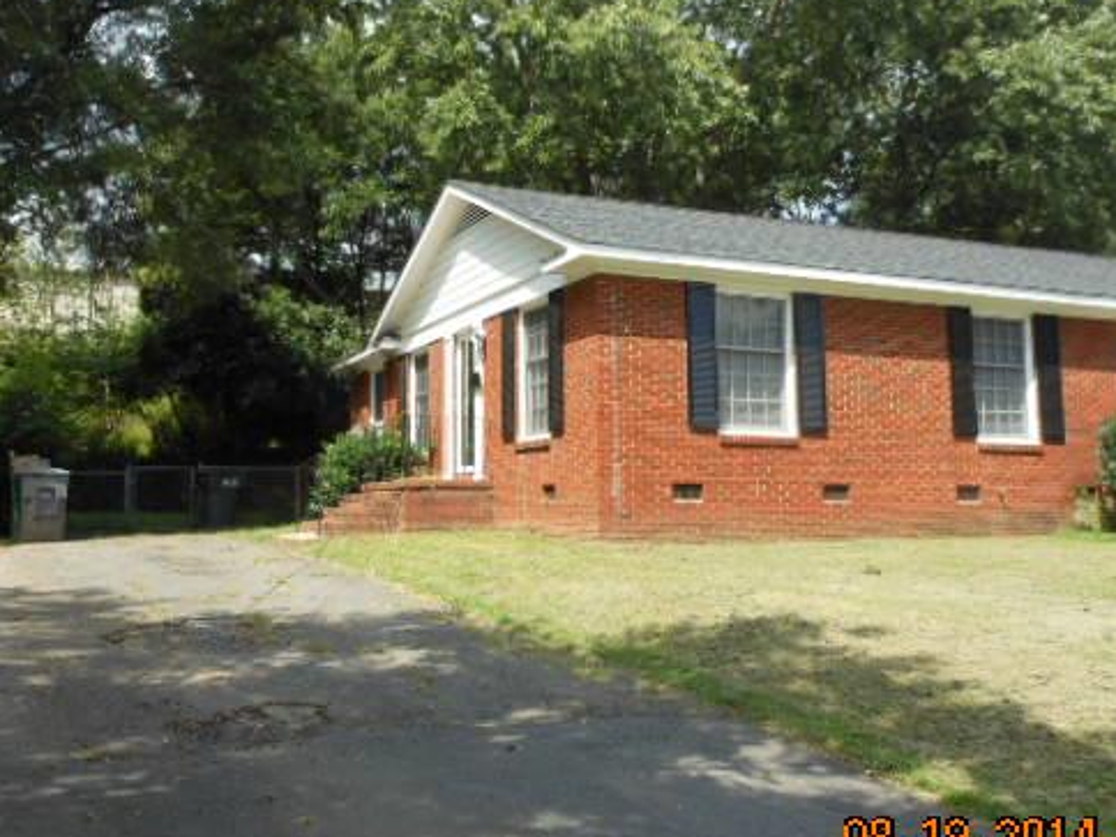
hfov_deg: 50.1
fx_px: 1193
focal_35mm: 37
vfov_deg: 38.6
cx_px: 586
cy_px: 374
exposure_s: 1/320
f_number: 3.7
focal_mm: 5
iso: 80
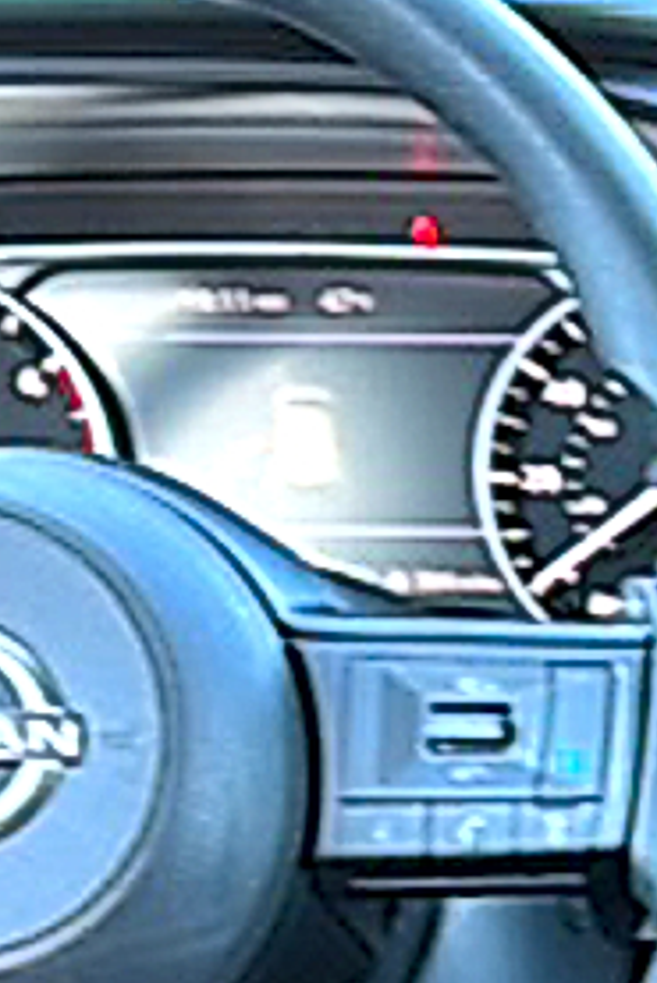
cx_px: 1690
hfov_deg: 8.3
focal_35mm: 150
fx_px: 4101
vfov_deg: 12.4
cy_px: 1824
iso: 100
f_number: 1.78
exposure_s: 1/40
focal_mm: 6.86
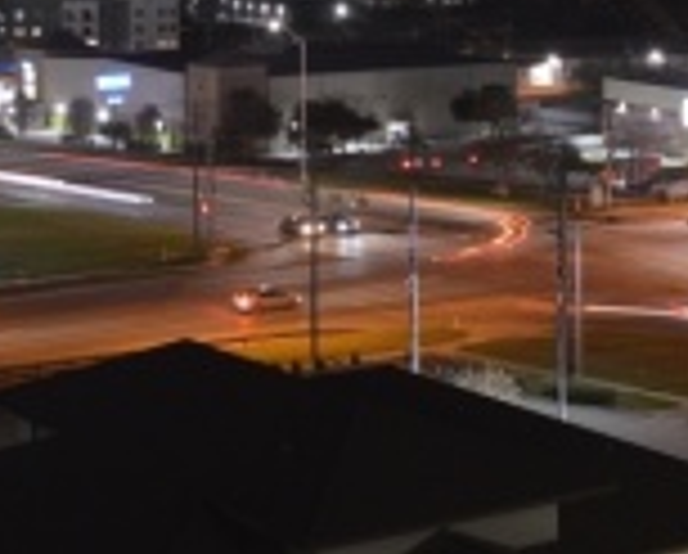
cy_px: 38
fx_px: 2142
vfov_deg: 14.5
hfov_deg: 18.2
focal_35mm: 105
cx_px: 328
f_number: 7.1
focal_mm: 22
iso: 200
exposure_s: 3
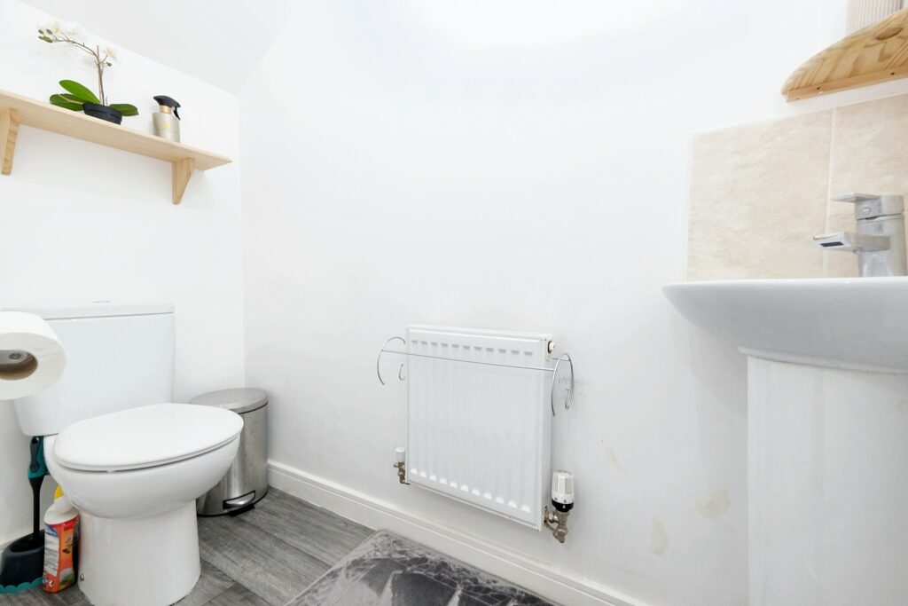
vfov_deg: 77.3
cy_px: 303
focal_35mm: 15
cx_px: 454
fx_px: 378
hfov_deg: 100.4
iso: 800
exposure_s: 1/18
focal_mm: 10
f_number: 4
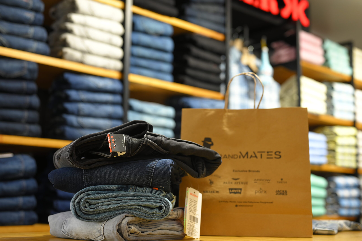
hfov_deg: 39.6
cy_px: 120
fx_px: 503
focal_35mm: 50
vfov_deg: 27.0
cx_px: 181
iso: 320
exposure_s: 1/125
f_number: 3.2
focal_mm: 50
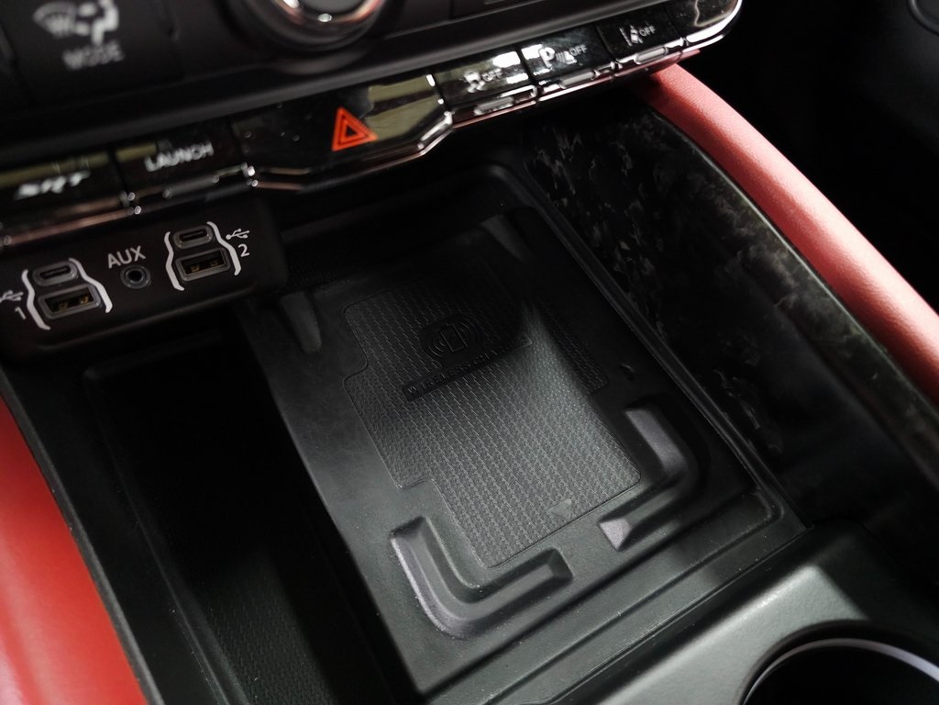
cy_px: 352
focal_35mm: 23
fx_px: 624
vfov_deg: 58.9
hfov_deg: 73.9
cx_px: 470
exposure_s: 1/24
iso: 640
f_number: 1.7
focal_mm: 6.3
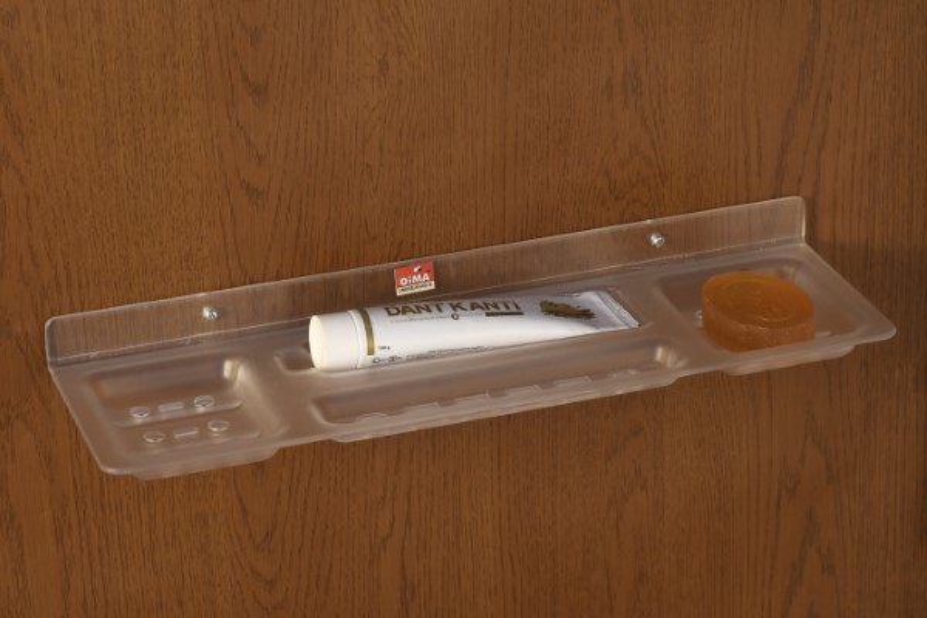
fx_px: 3270
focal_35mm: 127
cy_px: 309
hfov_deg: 16.1
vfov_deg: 10.8
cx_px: 464
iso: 1000
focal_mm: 85
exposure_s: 1/2
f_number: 13
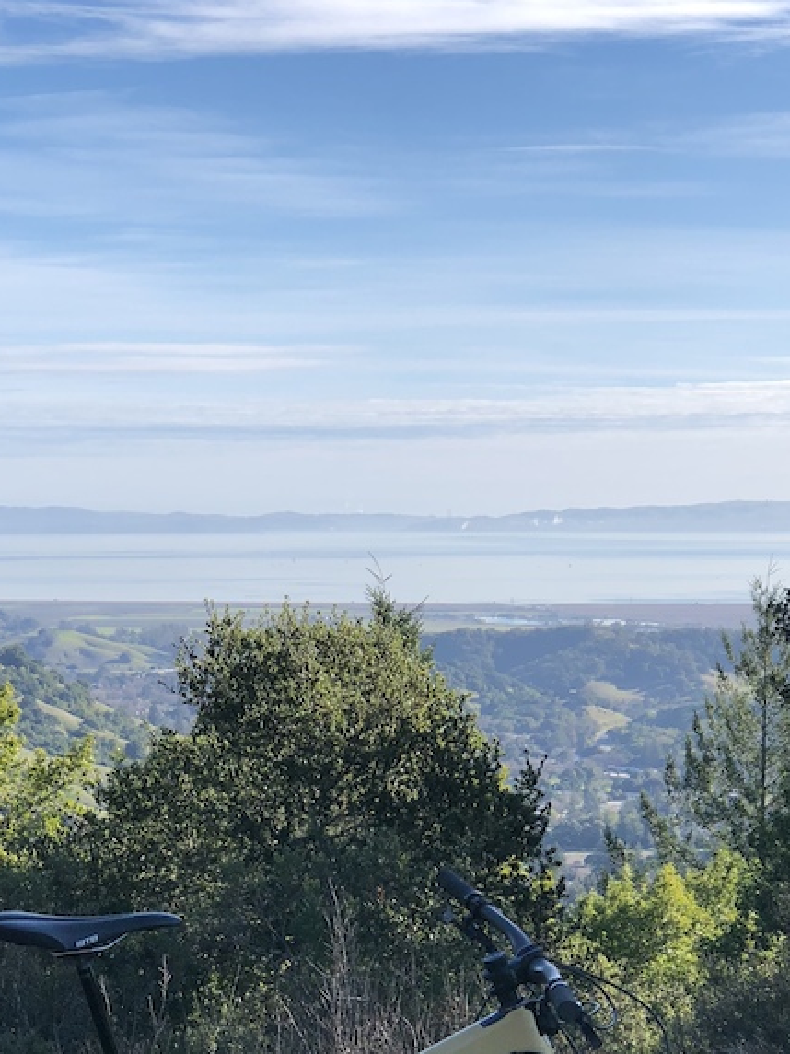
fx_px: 3104
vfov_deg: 18.9
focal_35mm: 102
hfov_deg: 14.5
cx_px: 274
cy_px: 936
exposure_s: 1/545
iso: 20
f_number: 2.8
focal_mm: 6.6
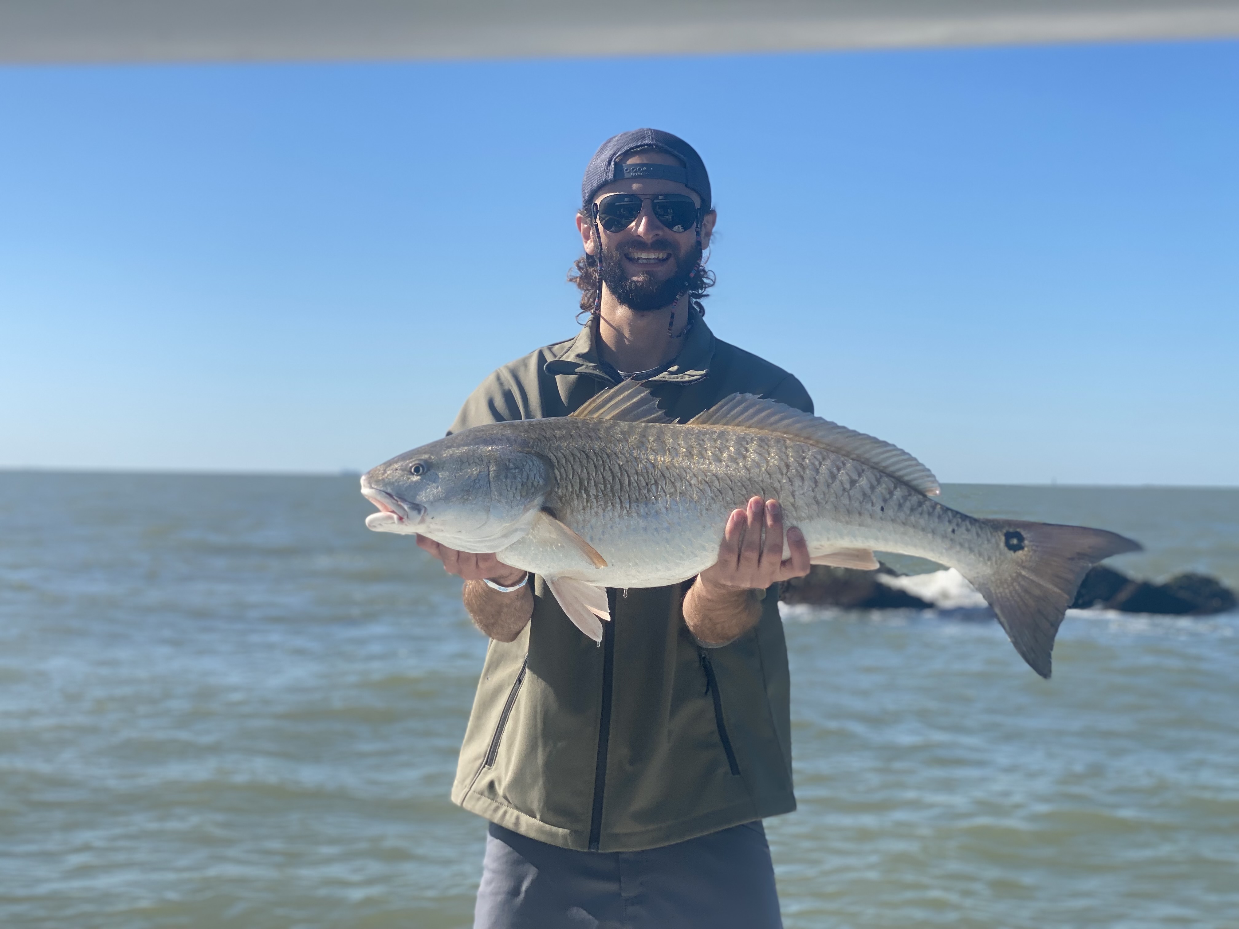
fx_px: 1861
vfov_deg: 28.0
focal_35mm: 52
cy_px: 464
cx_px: 620
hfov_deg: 36.8
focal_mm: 6
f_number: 2
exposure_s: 1/1653
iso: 20
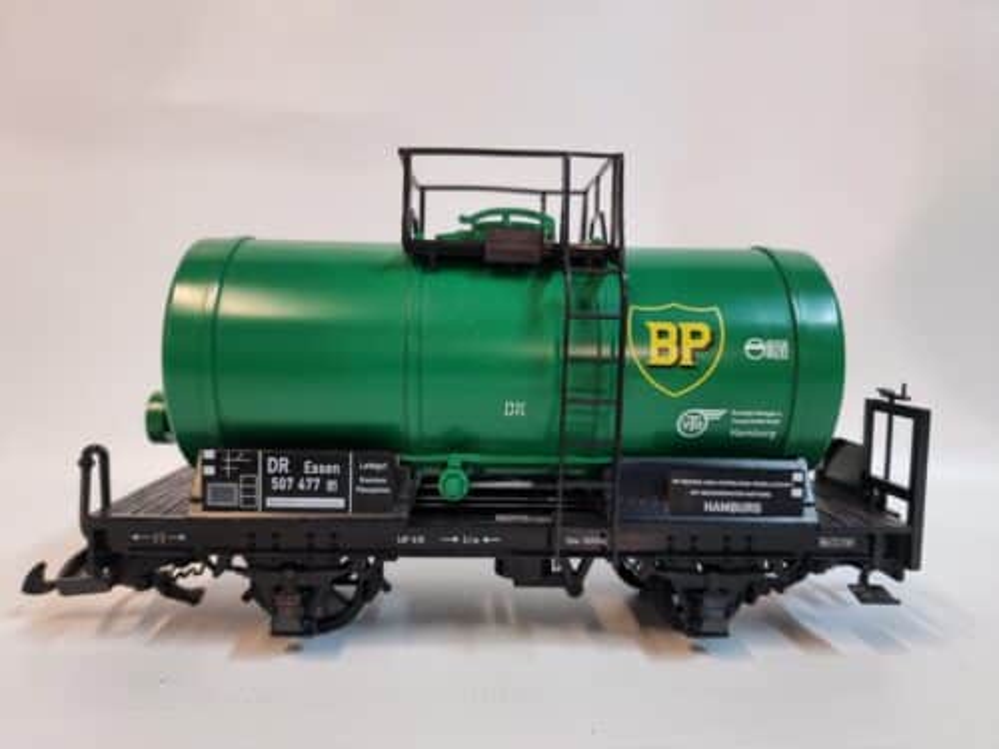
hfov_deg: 71.6
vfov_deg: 56.8
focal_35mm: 24
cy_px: 374
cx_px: 500
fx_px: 693
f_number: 1.8
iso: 320
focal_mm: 6.7
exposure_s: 1/100
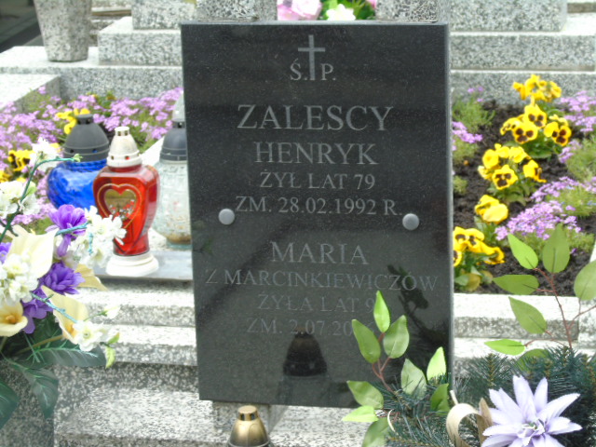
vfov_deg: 13.7
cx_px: 298
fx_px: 1859
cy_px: 224
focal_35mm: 108
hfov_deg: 18.2
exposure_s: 1/80
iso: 80
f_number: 4.4
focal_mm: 19
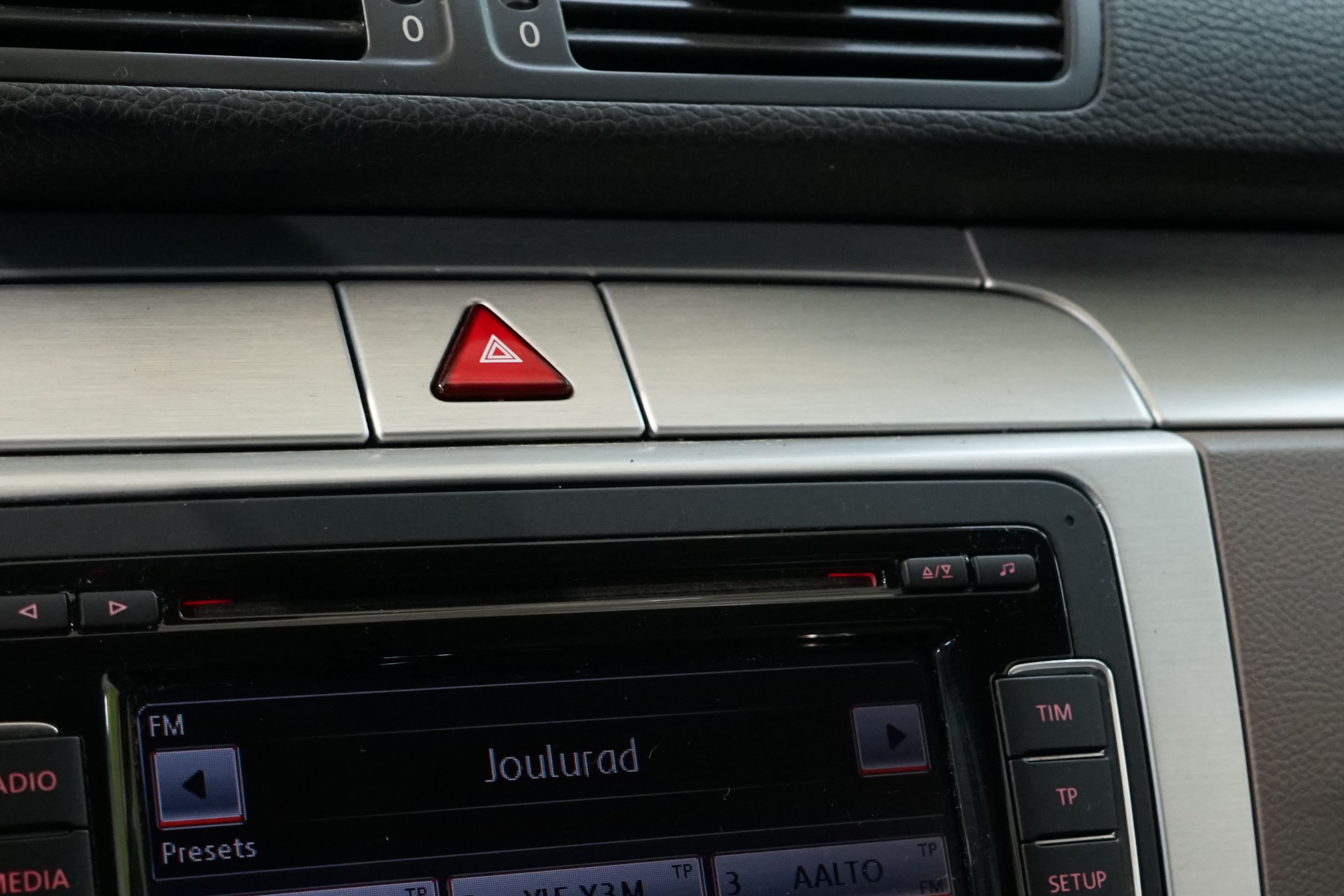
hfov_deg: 34.9
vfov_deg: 23.1
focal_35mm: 57
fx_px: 2128
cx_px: 517
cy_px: 838
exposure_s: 1/30
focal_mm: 30
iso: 2500
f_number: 5.6
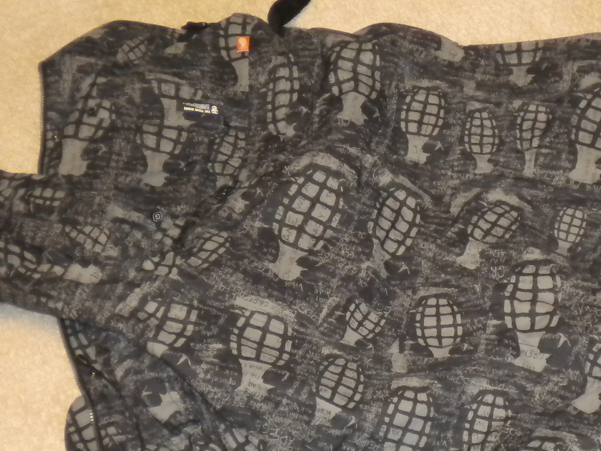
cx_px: 408
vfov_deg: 18.9
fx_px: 1354
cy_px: 263
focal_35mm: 78
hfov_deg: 24.9
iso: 400
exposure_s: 1/30
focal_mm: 6.3
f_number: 3.1
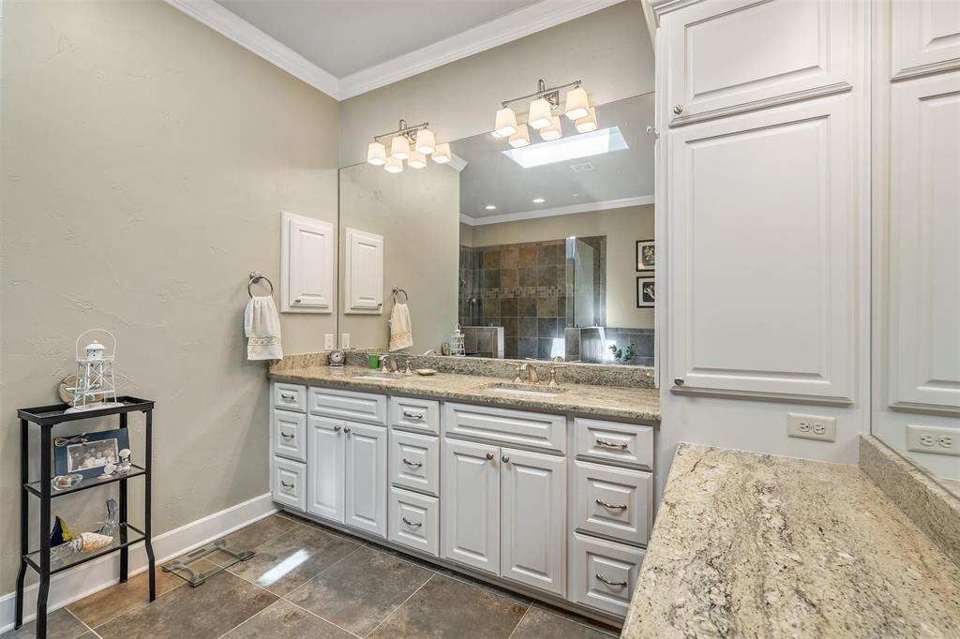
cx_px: 480
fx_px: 427
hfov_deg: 96.8
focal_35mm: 16
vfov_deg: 73.7
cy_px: 320
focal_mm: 16
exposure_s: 1/30
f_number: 8
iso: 800
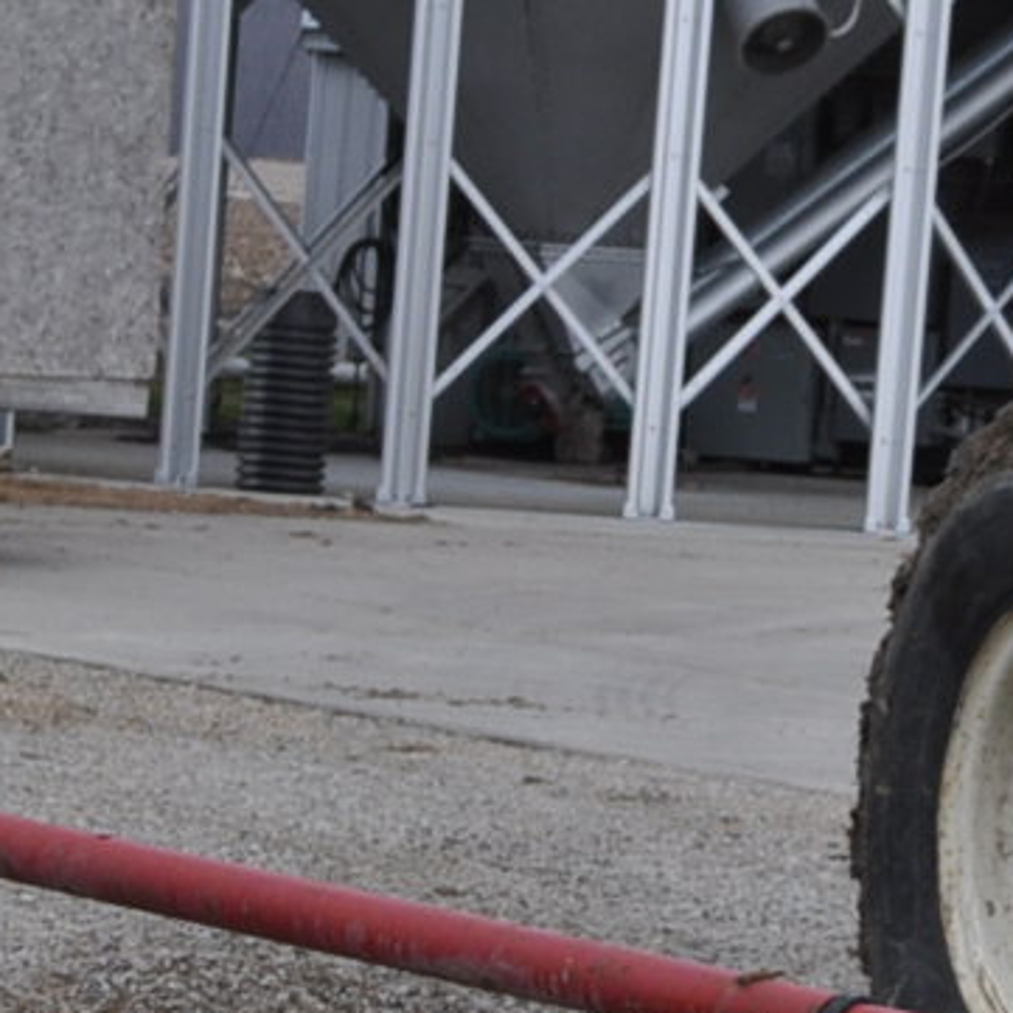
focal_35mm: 227
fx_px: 7516
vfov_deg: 7.6
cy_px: 1414
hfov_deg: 7.6
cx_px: -519
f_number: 9
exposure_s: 1/320
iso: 200
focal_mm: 30
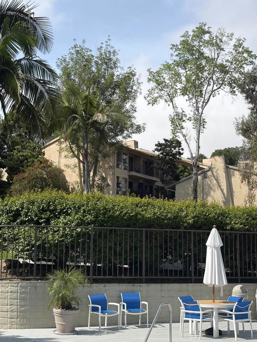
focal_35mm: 58
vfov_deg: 33.2
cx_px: 134
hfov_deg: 25.2
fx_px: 574
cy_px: 186
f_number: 1.6
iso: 32
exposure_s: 1/3831
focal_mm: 5.96
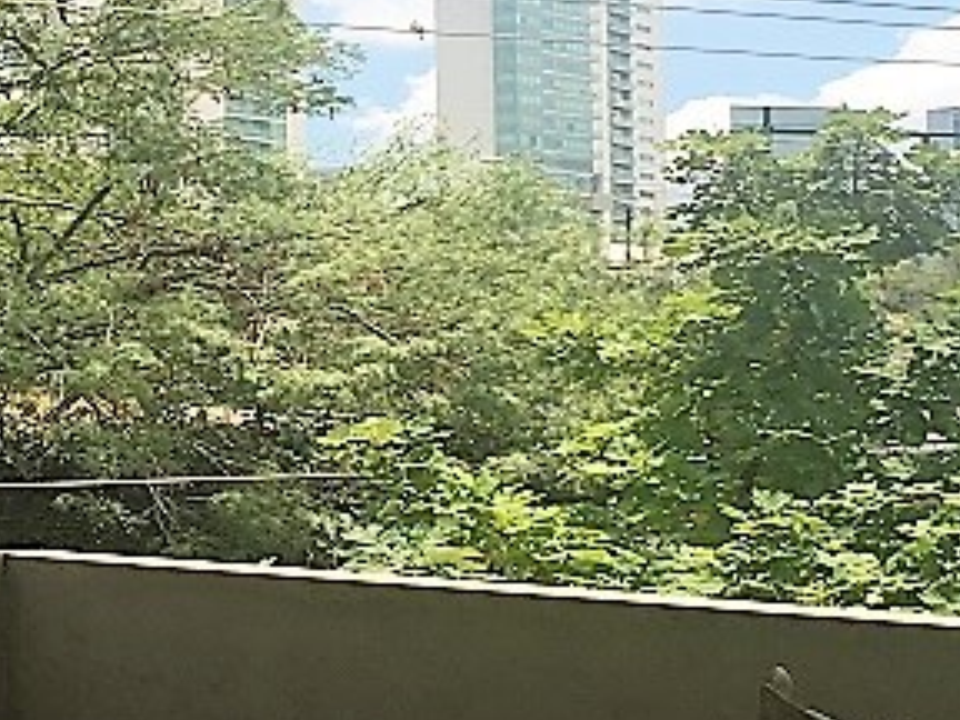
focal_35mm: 103
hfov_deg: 19.0
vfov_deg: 14.4
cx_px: 330
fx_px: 2856
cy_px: 283
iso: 25
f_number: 2.2
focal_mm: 4.15
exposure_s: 1/874
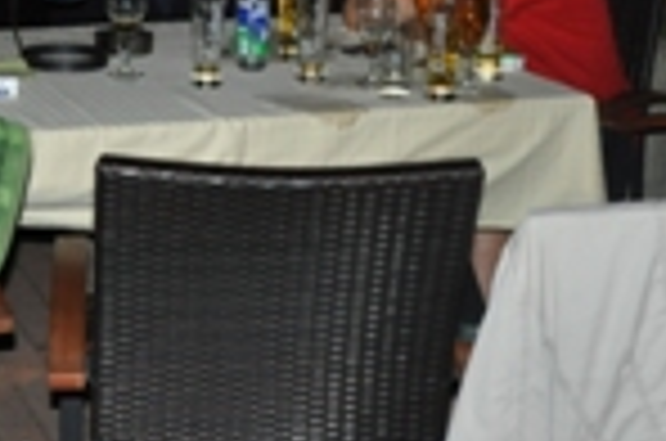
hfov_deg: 24.6
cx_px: 176
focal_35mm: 82
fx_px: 1514
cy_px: -32
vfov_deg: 16.1
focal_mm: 18
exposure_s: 1/60
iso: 800
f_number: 3.5
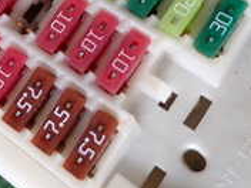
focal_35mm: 85
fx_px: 616
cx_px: 33
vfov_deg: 16.7
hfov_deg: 22.5
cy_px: -34
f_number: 2
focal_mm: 4.5
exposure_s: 1/60
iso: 160
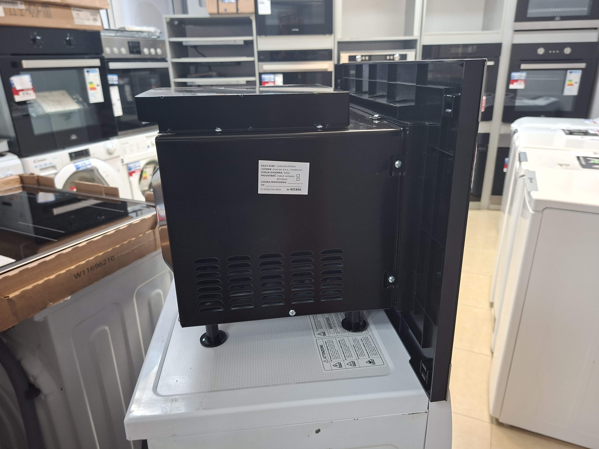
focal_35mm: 23
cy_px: 224
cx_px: 300
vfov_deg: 58.9
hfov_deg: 73.9
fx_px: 398
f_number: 1.8
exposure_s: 1/50
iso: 320
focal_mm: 5.54
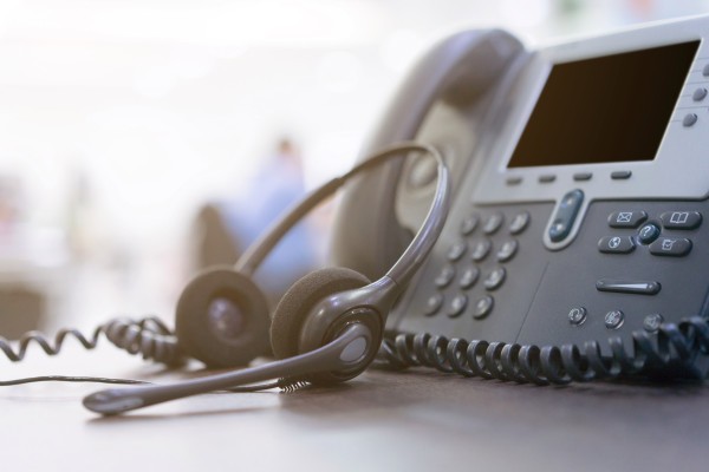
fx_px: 1083
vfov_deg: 24.6
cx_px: 354
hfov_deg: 36.2
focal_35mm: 55
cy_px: 236
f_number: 2.5
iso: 250
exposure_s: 1/80
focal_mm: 55
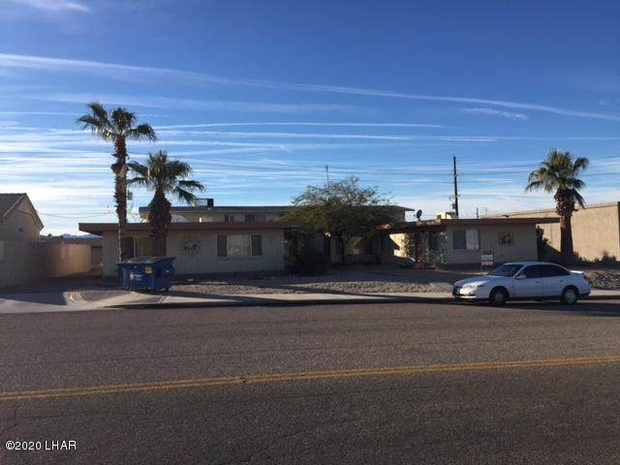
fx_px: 519
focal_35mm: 29
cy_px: 232
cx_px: 310
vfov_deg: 48.2
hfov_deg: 61.7
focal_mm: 4.15
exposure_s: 1/1980
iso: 32
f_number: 2.2
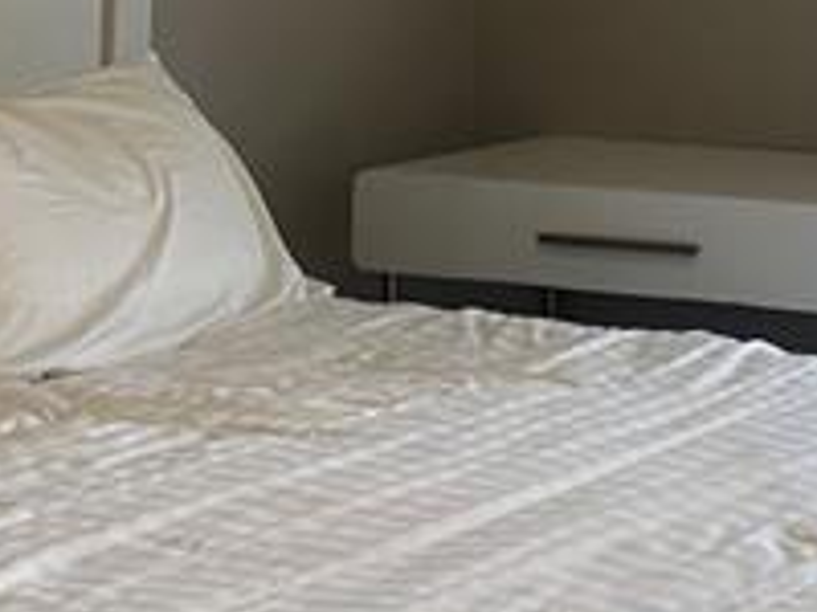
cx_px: 866
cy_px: -265
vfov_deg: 11.6
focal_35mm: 123
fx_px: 2903
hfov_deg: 15.6
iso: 64
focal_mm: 6.86
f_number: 1.78
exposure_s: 1/176
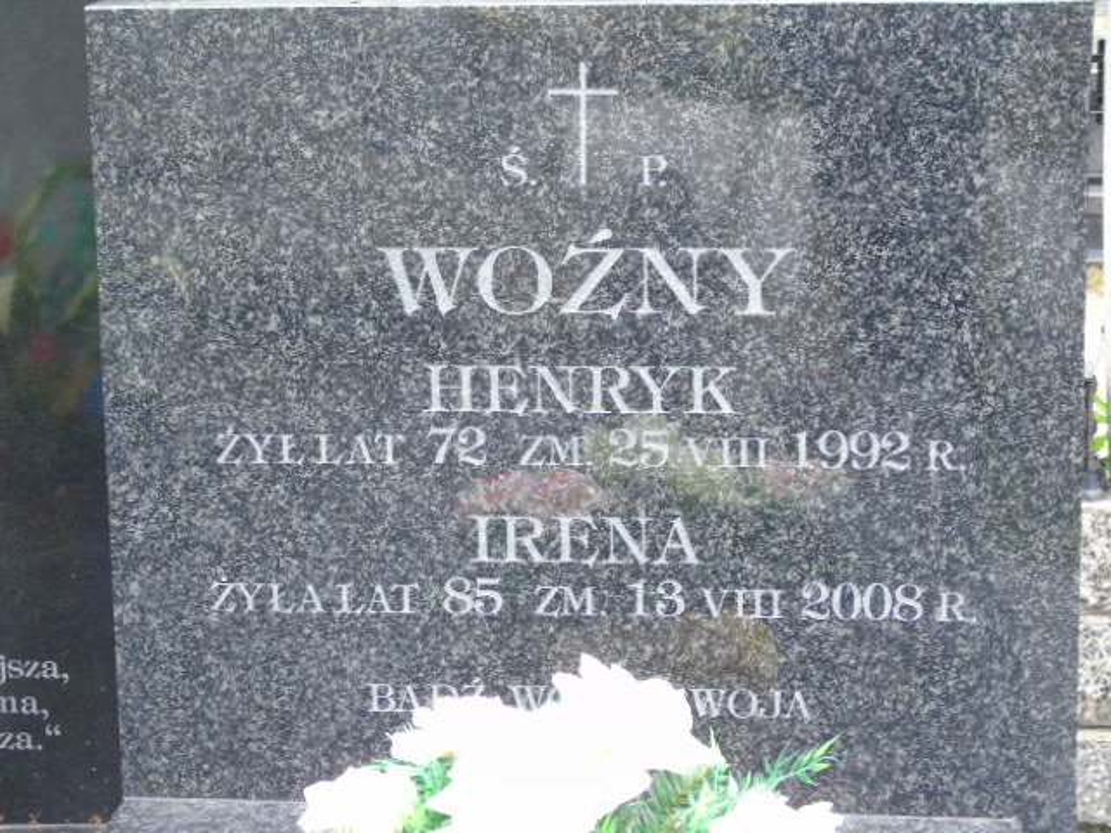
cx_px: 556
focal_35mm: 94
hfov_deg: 20.9
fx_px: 3017
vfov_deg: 15.7
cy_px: 416
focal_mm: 17
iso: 100
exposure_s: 1/30
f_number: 4.3
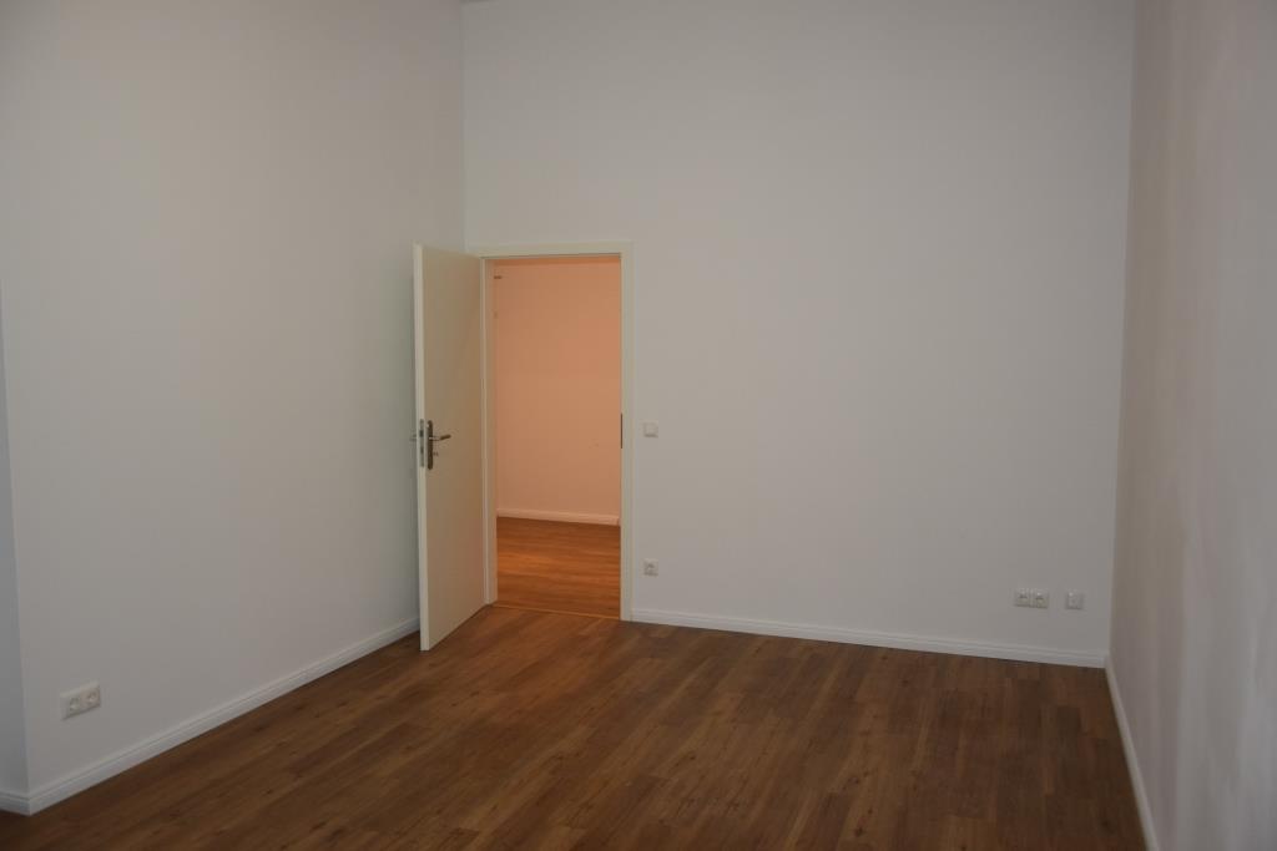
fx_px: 958
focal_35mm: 27
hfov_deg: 67.4
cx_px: 638
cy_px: 426
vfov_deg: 47.9
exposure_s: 1/60
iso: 900
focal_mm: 18
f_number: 3.5
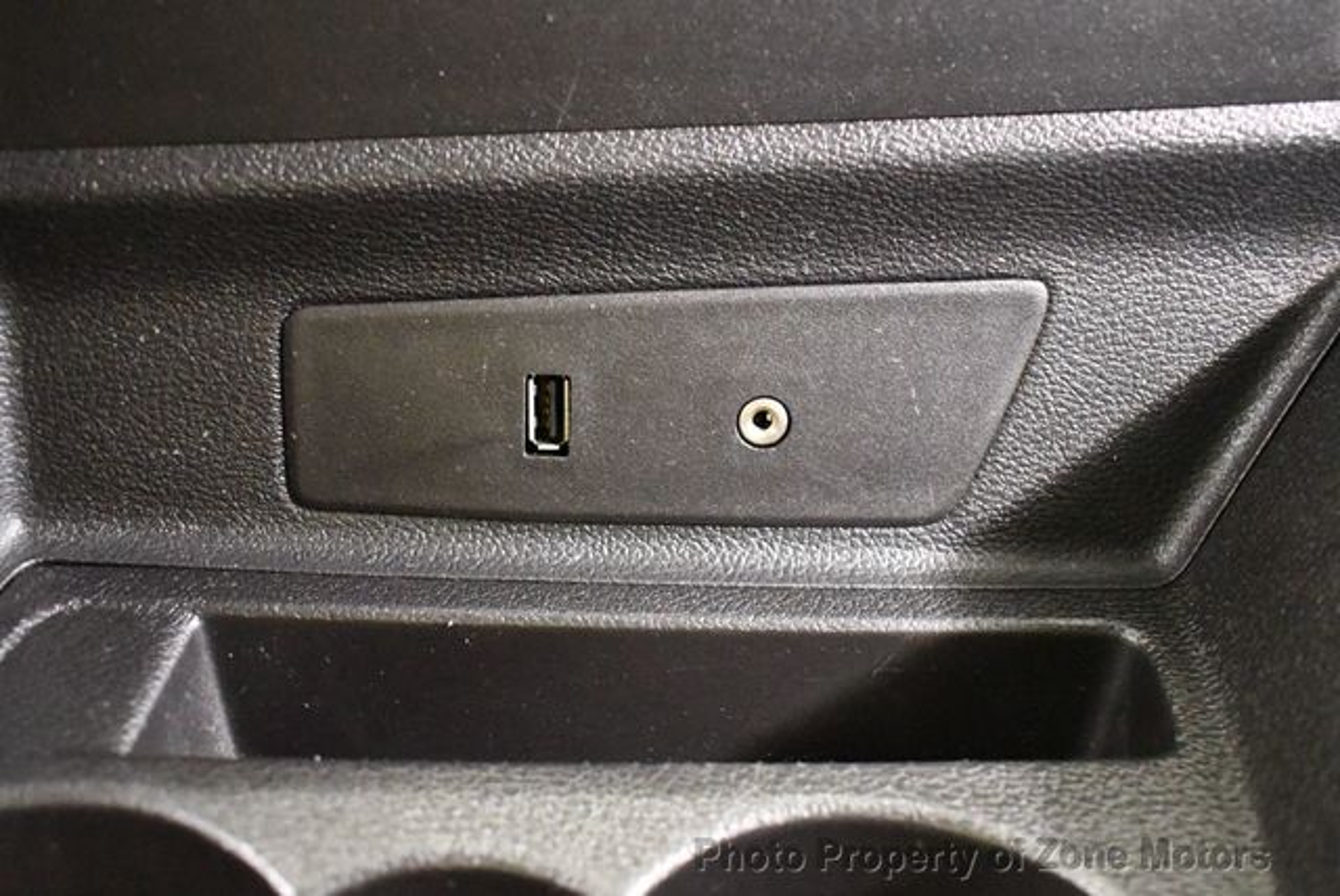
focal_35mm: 36
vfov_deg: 36.9
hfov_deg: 53.1
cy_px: 448
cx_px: 670
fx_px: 1341
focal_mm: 18
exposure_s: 1/30
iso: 12800
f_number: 3.5
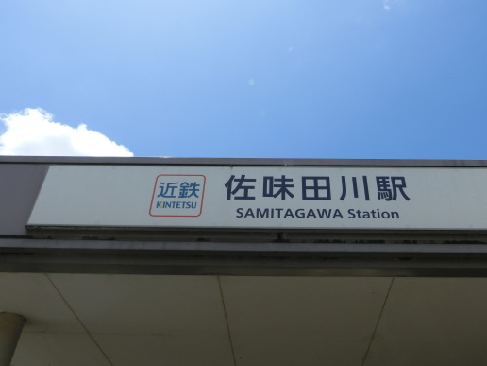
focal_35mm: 36
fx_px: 506
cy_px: 148
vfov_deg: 39.5
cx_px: 275
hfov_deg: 51.2
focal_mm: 5.2
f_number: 7.4
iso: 80
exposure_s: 1/320
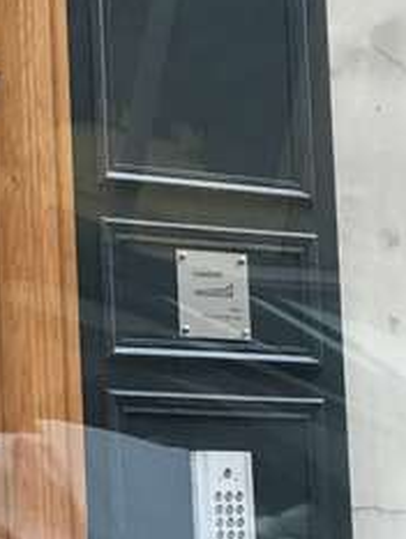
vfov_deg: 14.8
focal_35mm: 132
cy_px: 480
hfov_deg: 10.8
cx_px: -217
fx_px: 2060
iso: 50
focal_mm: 4.15
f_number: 2.2
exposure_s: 1/33
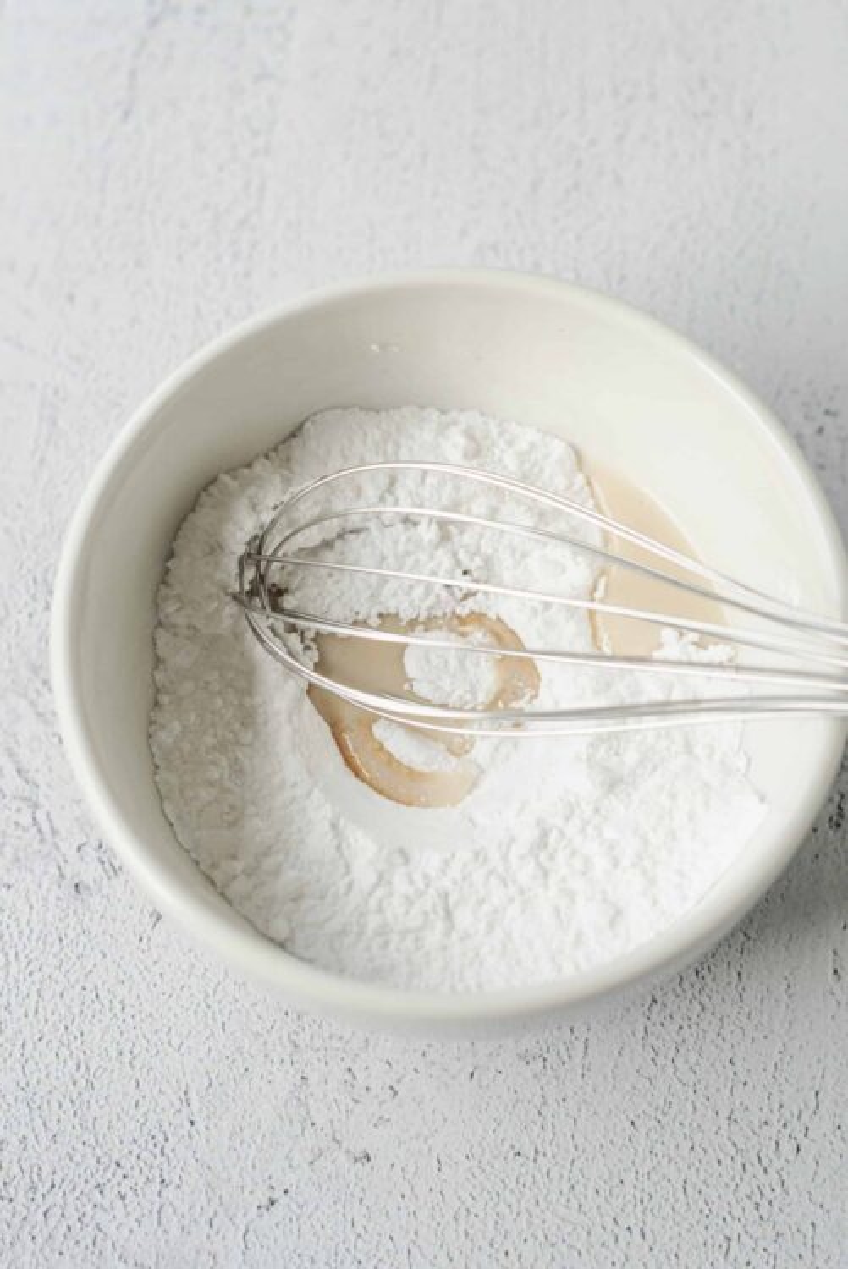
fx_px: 1764
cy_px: 634
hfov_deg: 27.0
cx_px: 424
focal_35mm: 50
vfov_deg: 39.6
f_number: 4.5
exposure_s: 1/20
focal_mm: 50
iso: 125
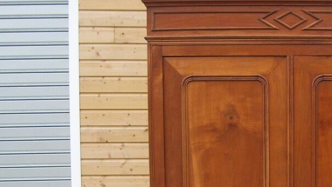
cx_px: 264
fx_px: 651
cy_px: 216
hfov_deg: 28.0
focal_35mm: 74
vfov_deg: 15.8
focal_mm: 5.7
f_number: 2.9
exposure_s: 1/250
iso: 80
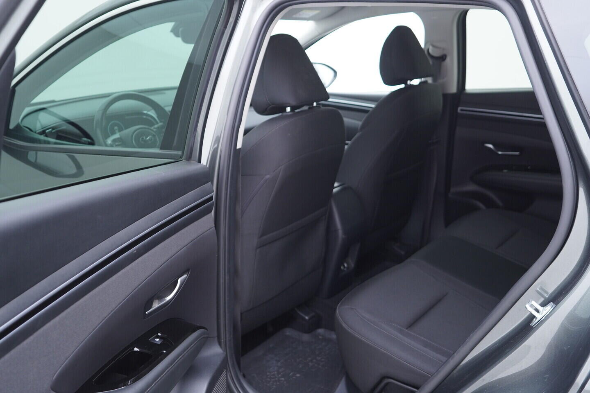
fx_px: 590
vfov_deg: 36.9
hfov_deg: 53.1
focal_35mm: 36
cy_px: 196
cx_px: 295
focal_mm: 24
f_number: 2.8
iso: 320
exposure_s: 1/40
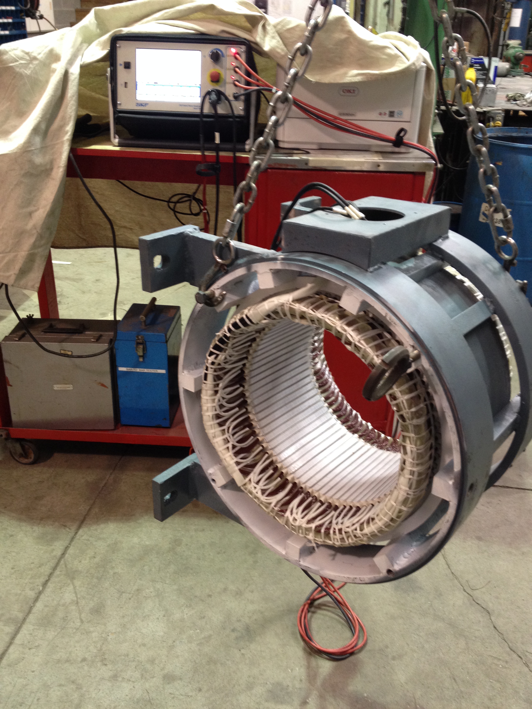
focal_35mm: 35
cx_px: 266
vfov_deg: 52.6
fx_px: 717
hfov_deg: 40.7
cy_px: 354
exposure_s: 1/20
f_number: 2.4
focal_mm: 4.28
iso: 125
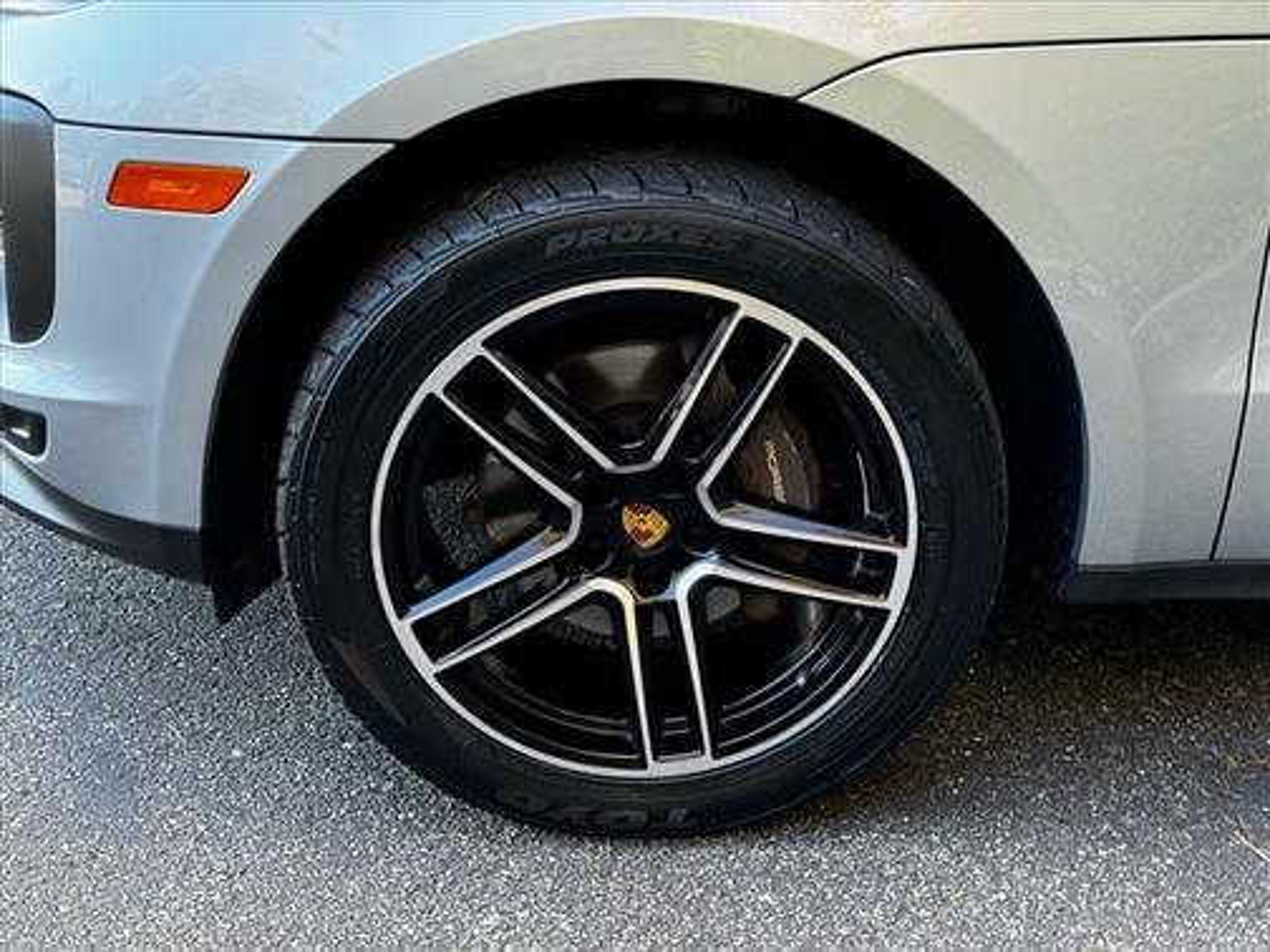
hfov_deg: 39.7
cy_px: 476
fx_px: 1761
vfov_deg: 30.3
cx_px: 635
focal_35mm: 48
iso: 100
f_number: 1.78
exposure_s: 1/60
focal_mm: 6.76
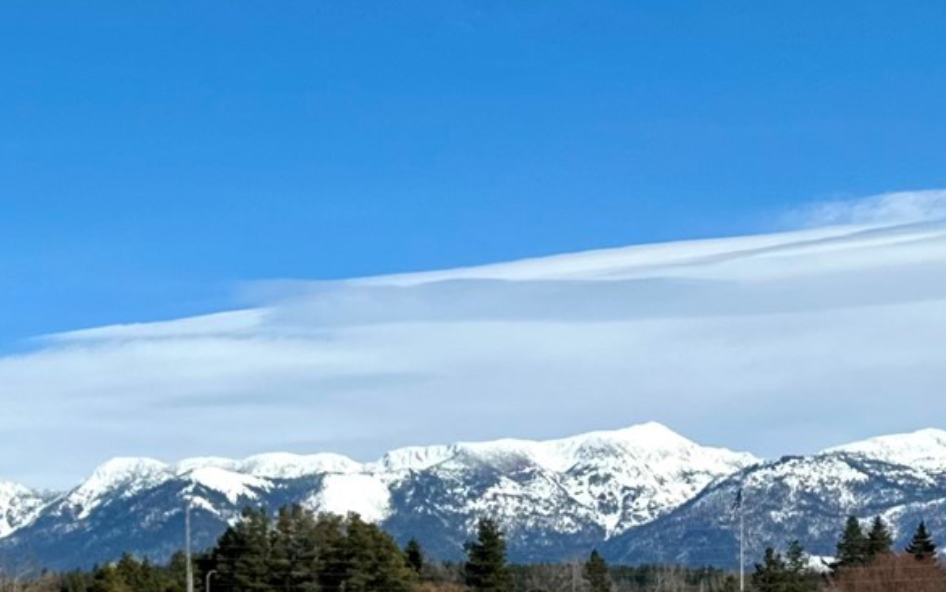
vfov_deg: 14.2
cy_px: 742
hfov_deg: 22.6
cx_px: 68
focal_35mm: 89
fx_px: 2295
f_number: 1.78
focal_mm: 6.86
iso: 80
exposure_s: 1/8929
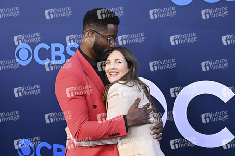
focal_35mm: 50
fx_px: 326
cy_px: 78
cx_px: 118
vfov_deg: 27.0
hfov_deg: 39.6
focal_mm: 50
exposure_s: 1/200
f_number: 5.6
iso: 400
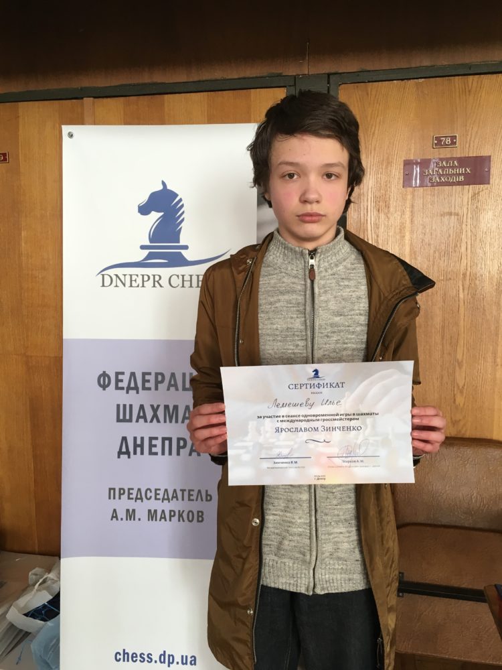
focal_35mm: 29
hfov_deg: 48.2
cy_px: 335
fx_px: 561
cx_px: 251
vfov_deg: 61.7
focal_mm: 4.15
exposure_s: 1/33
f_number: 2.2
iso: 50
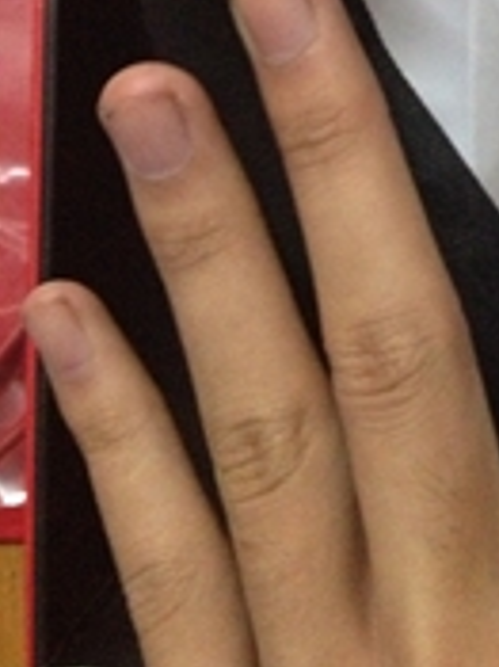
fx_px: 1540
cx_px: 568
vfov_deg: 23.3
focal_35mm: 80
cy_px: -27
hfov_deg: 17.7
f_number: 2.4
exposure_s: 1/15
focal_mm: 4.28
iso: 800
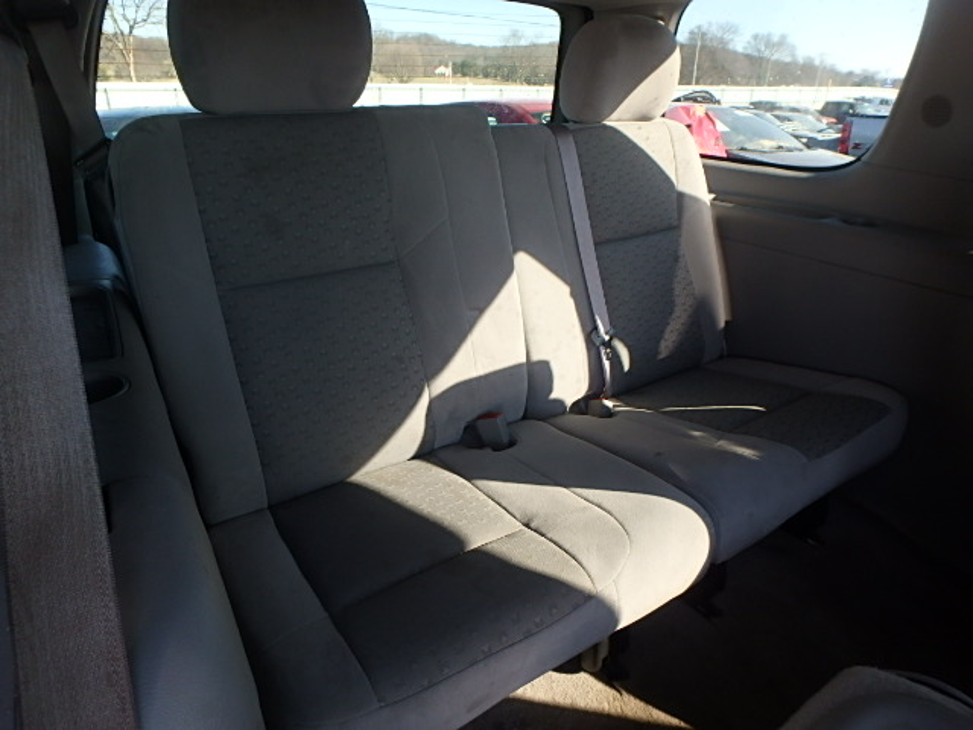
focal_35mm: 21
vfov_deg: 63.4
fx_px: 590
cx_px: 486
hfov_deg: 79.0
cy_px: 365
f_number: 3.5
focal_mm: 3.7
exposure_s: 1/80
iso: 125
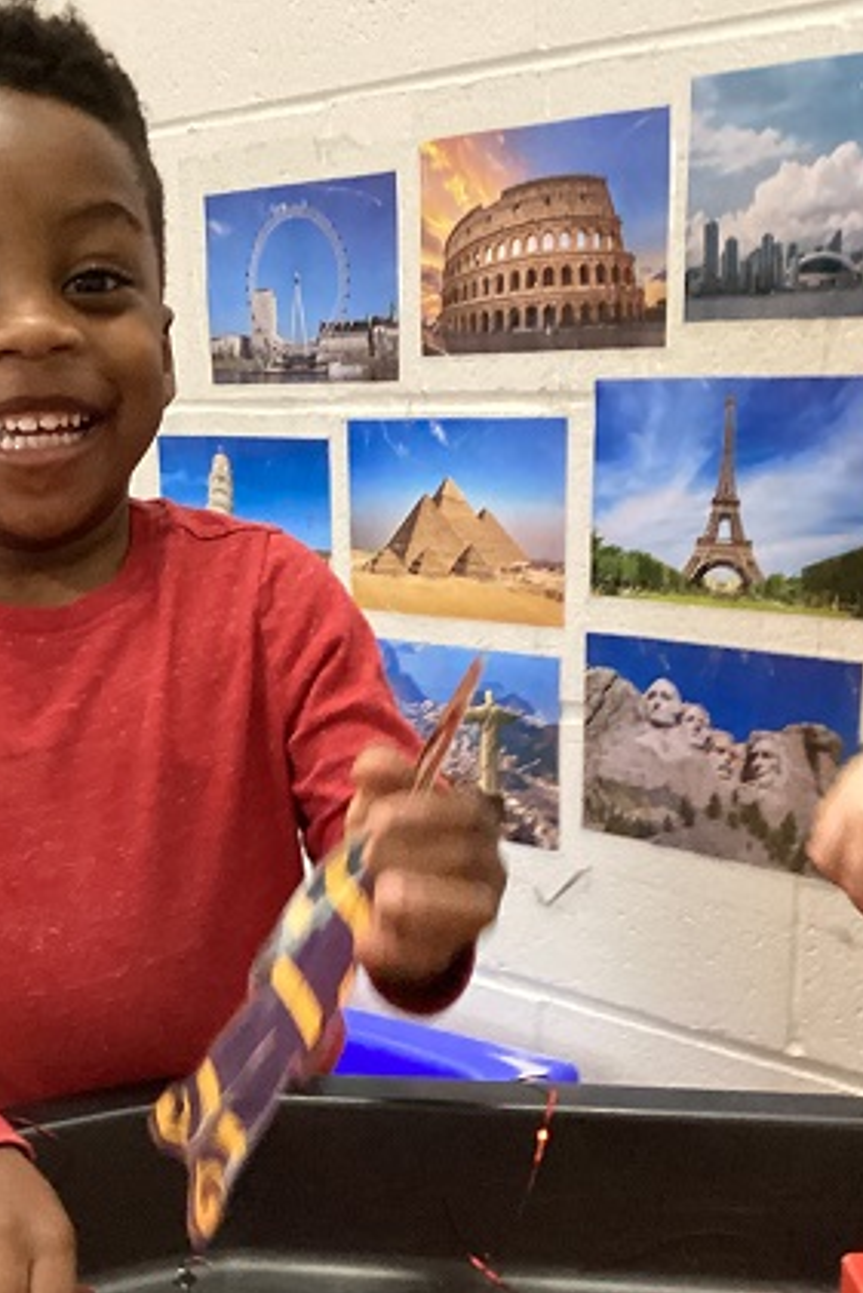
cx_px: 190
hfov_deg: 26.1
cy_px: 918
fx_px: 1832
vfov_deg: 38.2
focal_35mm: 51
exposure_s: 1/25
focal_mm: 3.3
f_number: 2.4
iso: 640
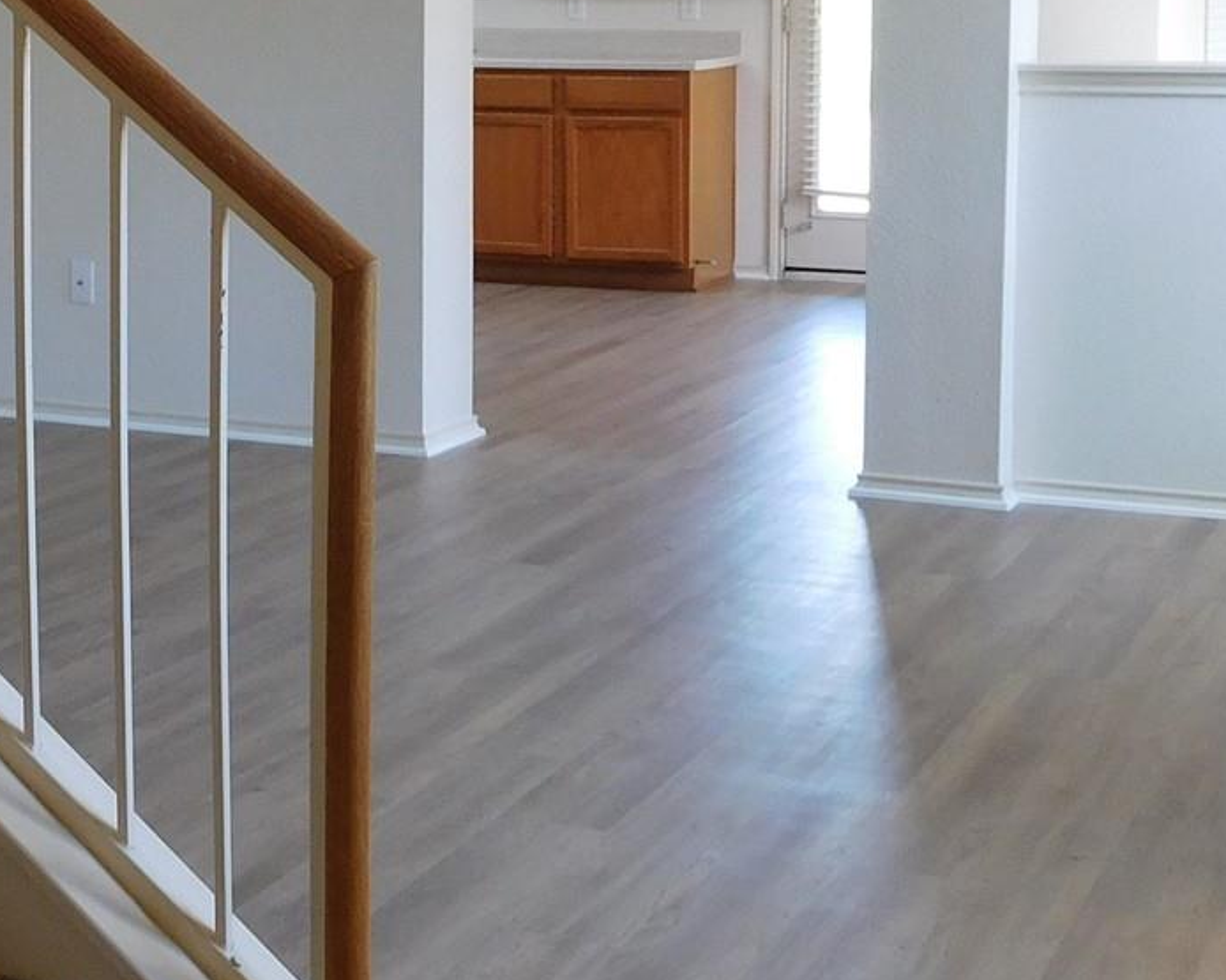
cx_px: 145
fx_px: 2612
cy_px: 141
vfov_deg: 20.9
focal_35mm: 72
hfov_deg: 25.7
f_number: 3.4
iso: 160
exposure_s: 1/30
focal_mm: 4.5
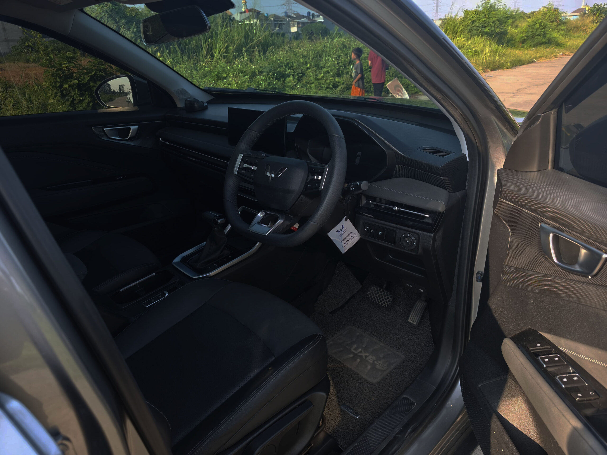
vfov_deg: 58.9
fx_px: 403
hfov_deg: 73.9
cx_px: 304
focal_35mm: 23
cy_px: 228
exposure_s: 1/2663
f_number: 1.6
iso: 50
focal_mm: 6.57
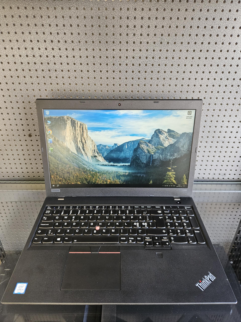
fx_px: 214
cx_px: 120
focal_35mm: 23
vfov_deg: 73.9
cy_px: 161
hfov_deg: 58.9
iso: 640
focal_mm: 5.4
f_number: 1.8
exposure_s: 1/100
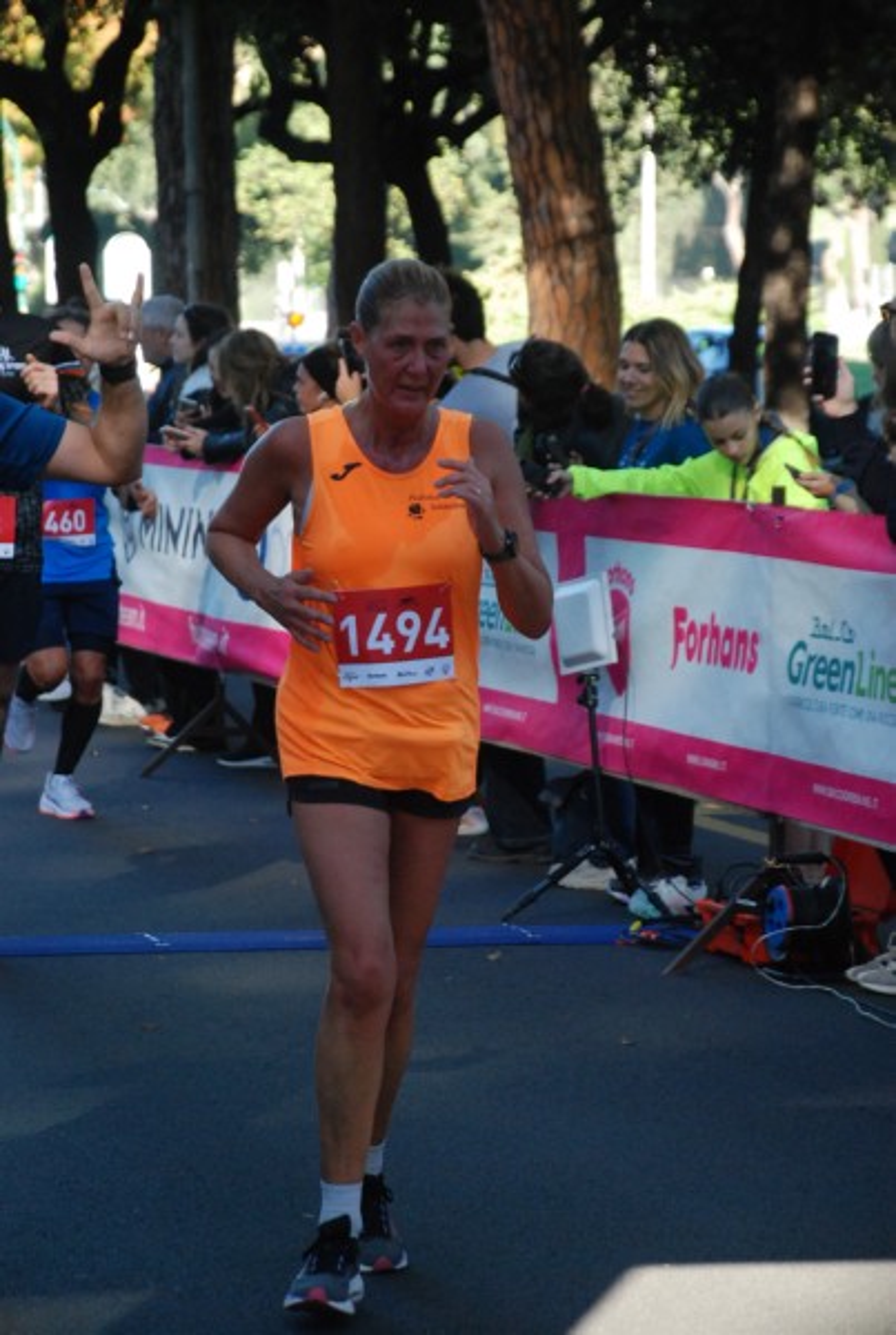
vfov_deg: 14.4
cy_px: 668
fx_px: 5292
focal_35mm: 142
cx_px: 448
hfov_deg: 9.7
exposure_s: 1/320
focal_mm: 95
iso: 1000
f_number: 5.6
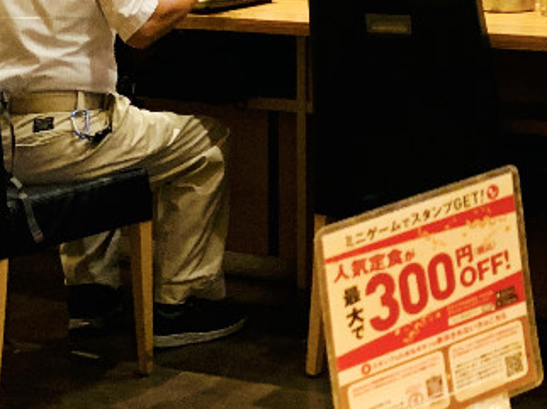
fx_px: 1532
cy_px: -187
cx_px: 408
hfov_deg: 20.1
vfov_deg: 14.3
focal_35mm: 97
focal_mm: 4.25
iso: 200
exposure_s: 1/60
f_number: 1.8
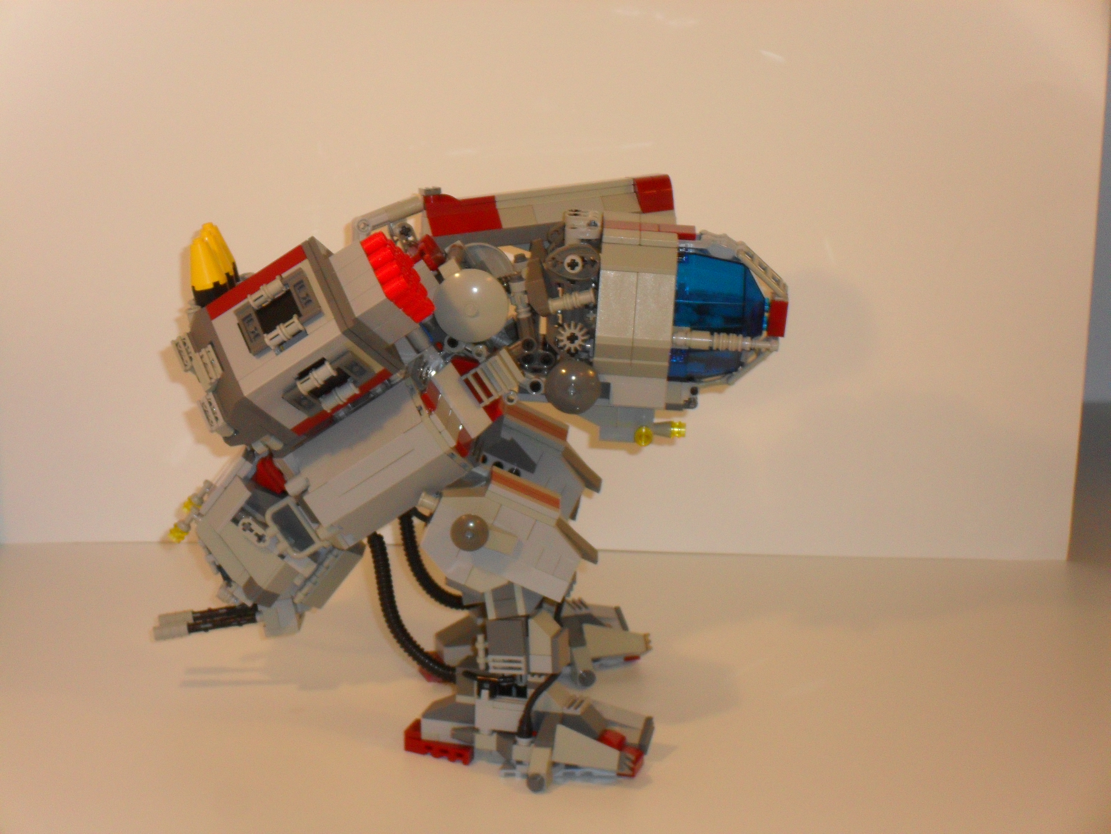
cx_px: 556
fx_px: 3370
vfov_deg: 14.1
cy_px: 417
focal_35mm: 105
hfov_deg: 18.7
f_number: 5.8
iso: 200
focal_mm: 18.9
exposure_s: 1/60
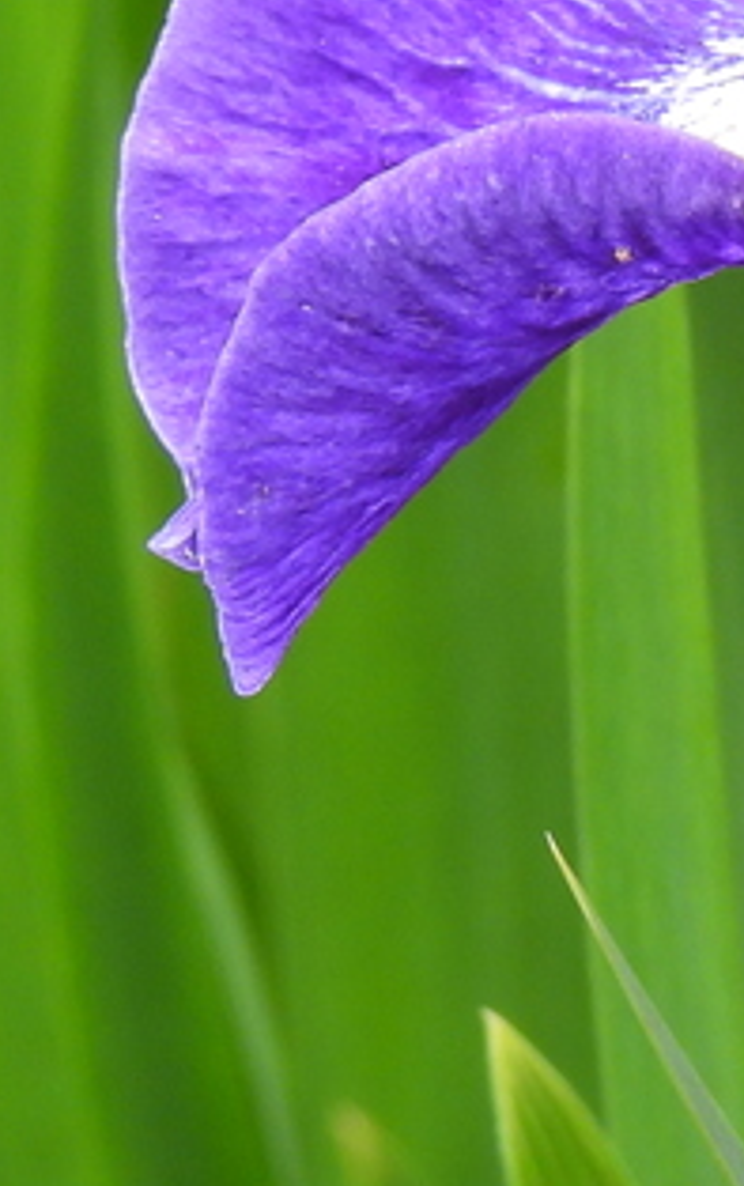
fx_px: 36301
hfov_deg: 1.2
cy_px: -234
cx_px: 1703
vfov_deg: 1.9
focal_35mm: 1122
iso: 100
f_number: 4.5
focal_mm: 46.4
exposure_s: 1/125
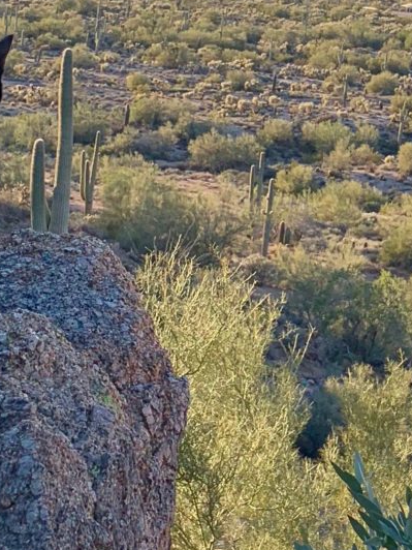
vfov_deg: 19.6
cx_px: 270
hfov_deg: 14.8
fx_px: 1587
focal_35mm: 100
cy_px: 232
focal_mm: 4.25
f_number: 1.8
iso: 25
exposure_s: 1/991
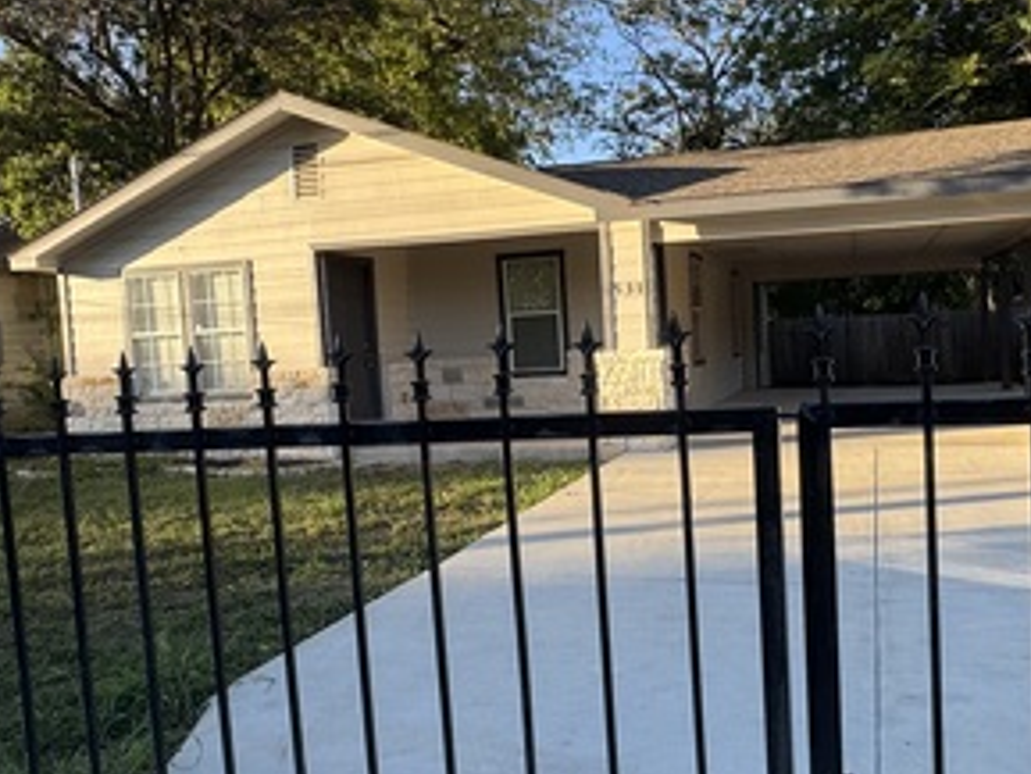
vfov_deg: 45.5
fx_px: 924
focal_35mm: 31
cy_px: 399
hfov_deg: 57.7
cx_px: 639
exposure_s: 1/366
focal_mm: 2.22
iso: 40
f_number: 2.2
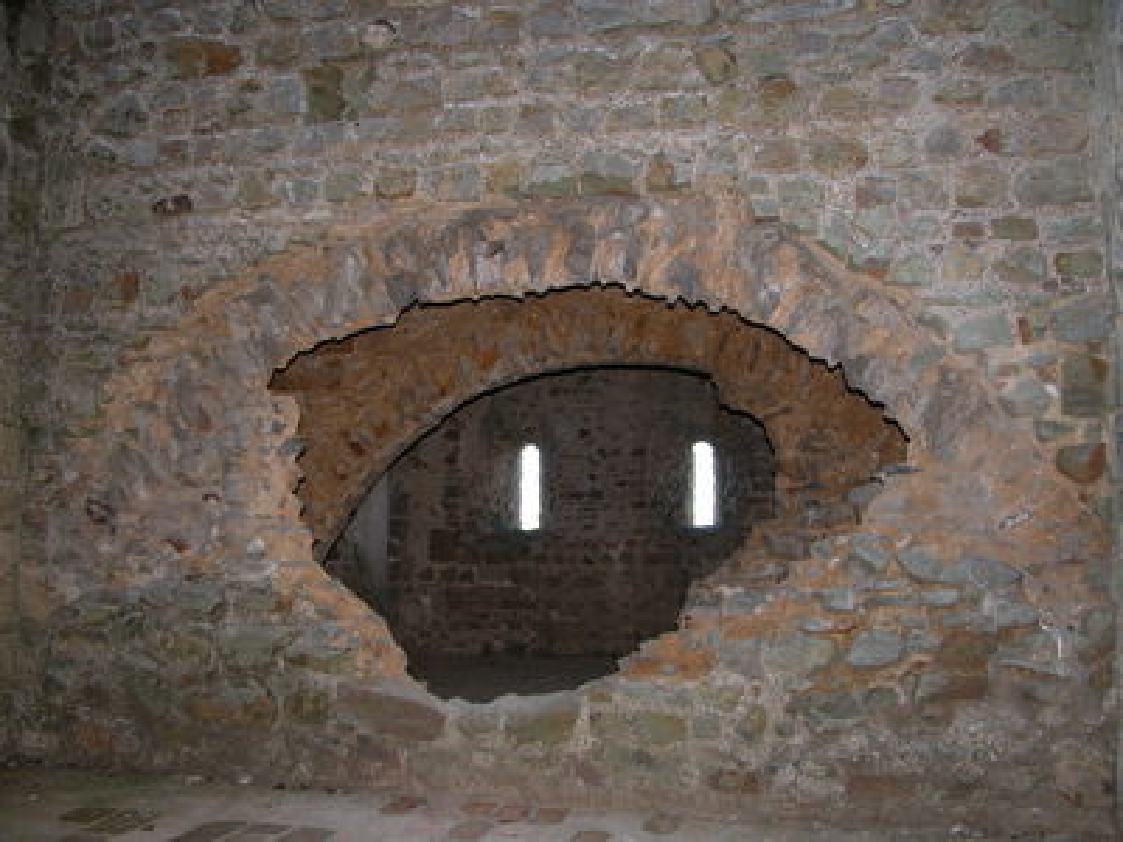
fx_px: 1135
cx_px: 562
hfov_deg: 52.6
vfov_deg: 40.7
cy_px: 421
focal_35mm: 35
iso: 100
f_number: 2.8
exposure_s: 1/60
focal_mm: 8.9
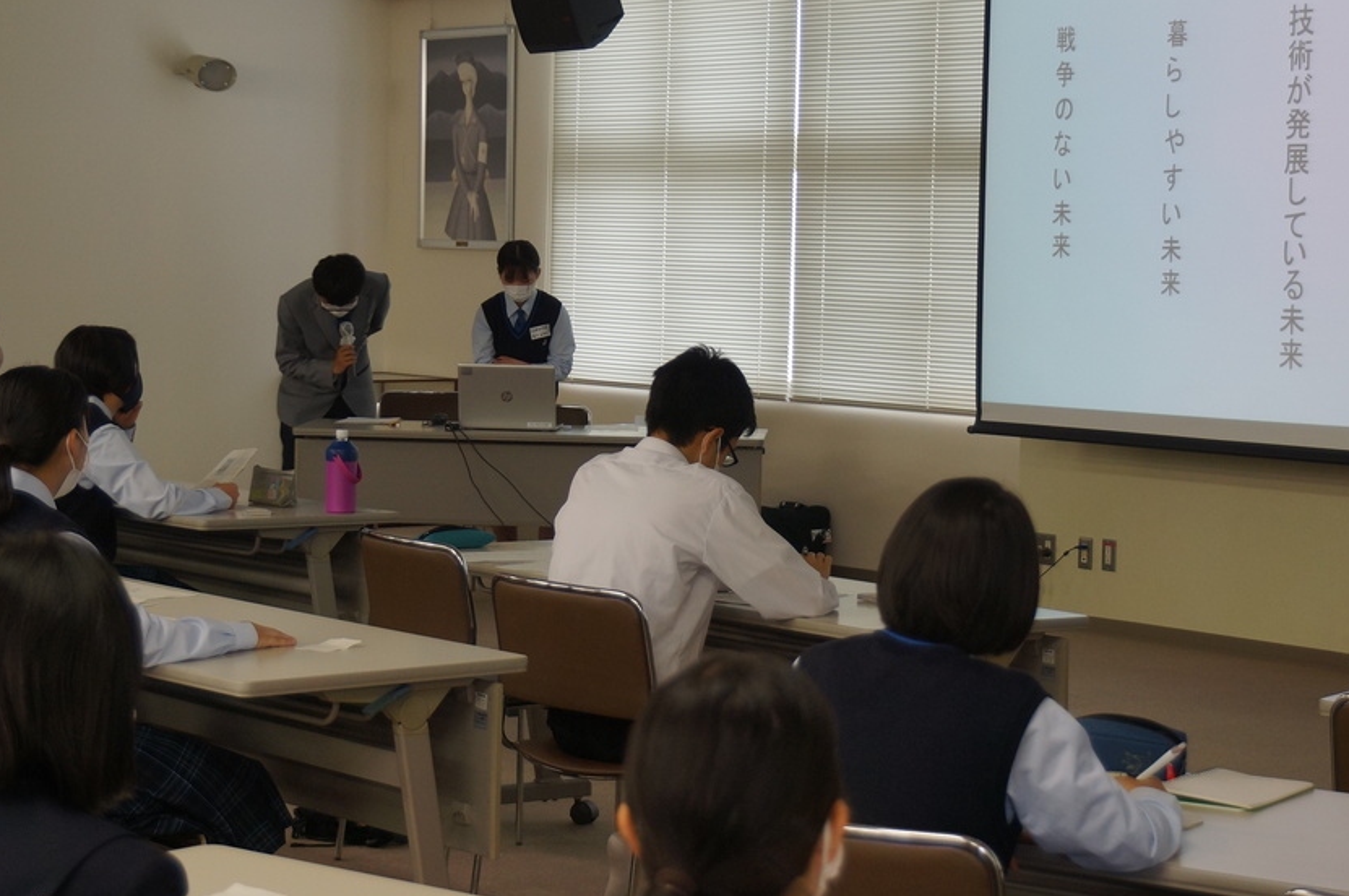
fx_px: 2919
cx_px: 753
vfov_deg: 17.4
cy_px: 339
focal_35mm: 78
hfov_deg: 26.0
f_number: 4.5
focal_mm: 40
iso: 320
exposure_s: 1/80
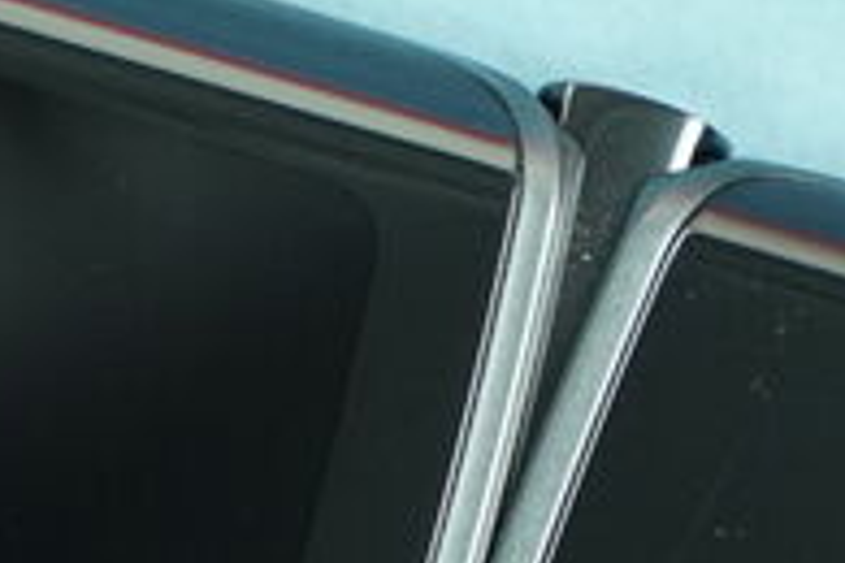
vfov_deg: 4.0
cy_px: 853
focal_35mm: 345
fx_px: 8097
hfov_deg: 6.0
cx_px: 578
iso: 2500
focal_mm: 70
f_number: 5.6
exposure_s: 1/200
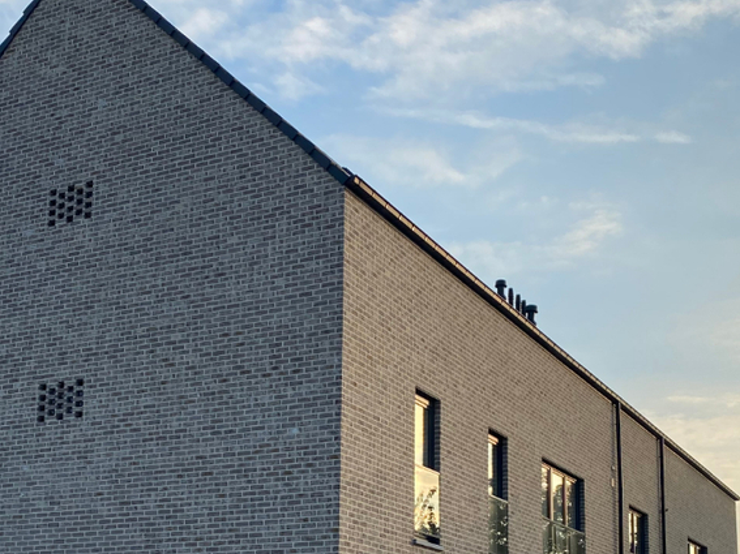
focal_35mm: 55
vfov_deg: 25.7
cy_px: 504
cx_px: 367
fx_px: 1176
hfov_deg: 34.9
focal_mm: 4.25
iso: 32
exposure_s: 1/1808
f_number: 1.8
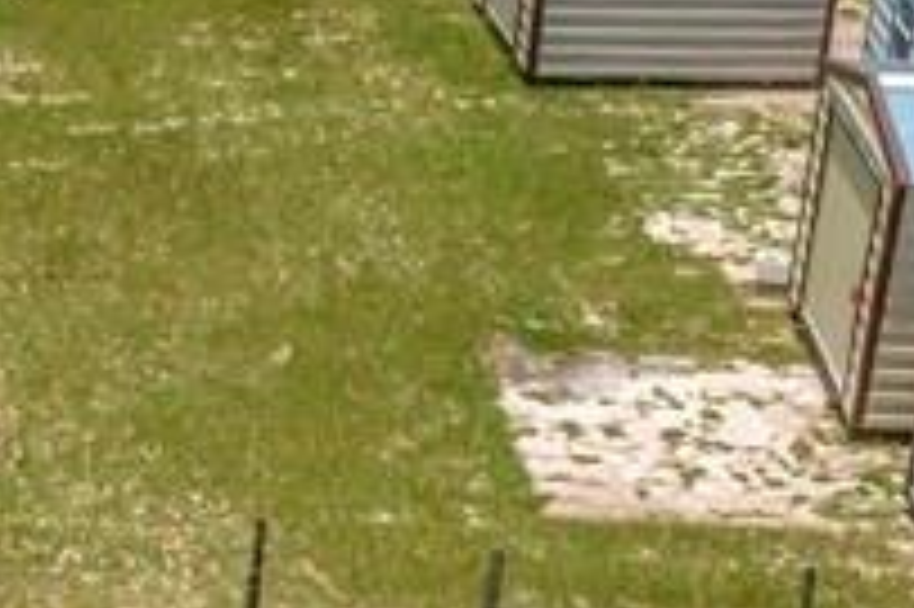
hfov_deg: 15.1
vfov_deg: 10.9
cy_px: 331
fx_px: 3196
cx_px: -441
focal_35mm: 126
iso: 100
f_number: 5
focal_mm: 12.29
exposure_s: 1/1600
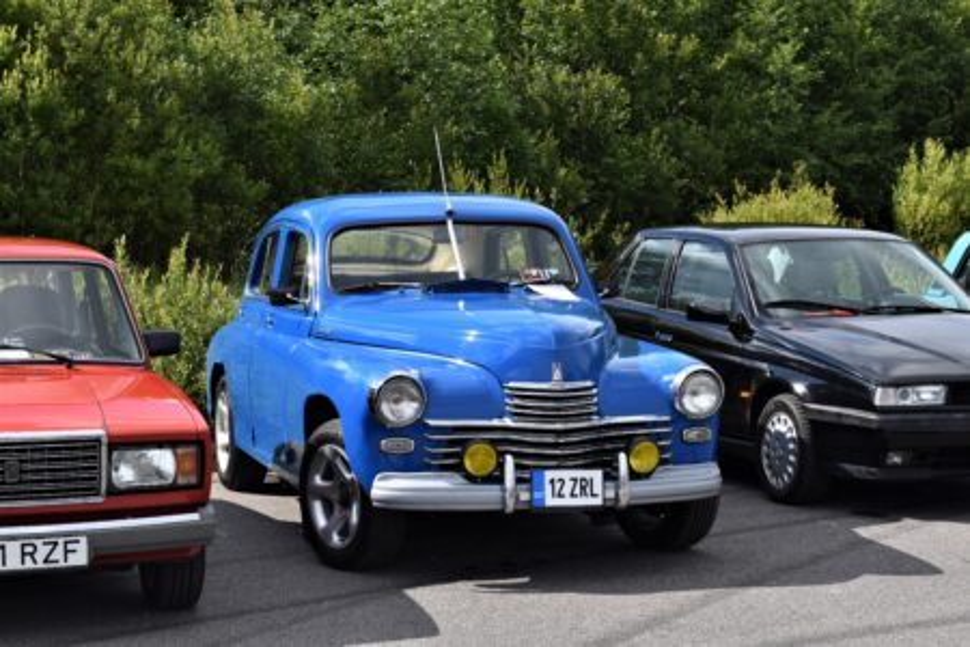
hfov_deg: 27.0
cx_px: 485
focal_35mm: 75
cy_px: 324
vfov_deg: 18.2
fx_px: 2021
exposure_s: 1/250
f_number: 8
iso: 100
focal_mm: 50
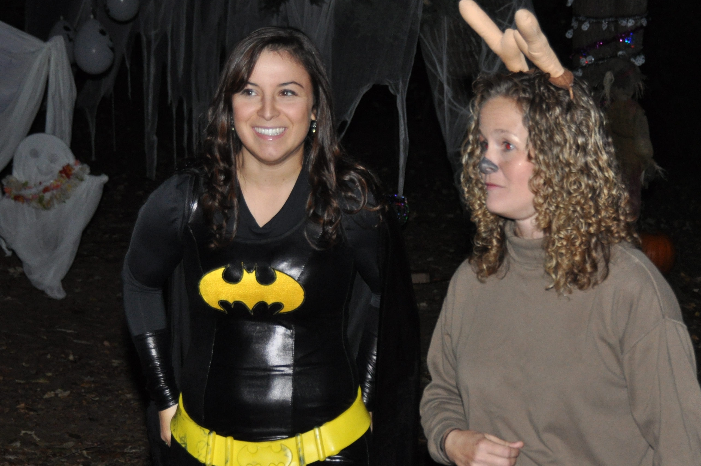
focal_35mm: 100
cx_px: 445
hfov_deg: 20.4
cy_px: 326
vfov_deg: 13.6
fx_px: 1945
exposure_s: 1/60
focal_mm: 40
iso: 800
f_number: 4.5
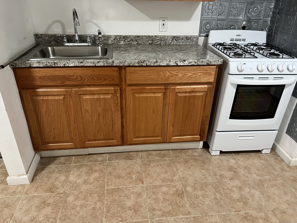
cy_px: 112
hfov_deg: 67.3
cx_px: 148
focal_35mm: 26
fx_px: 223
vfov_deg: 53.1
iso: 200
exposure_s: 1/60
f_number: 1.5
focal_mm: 5.7
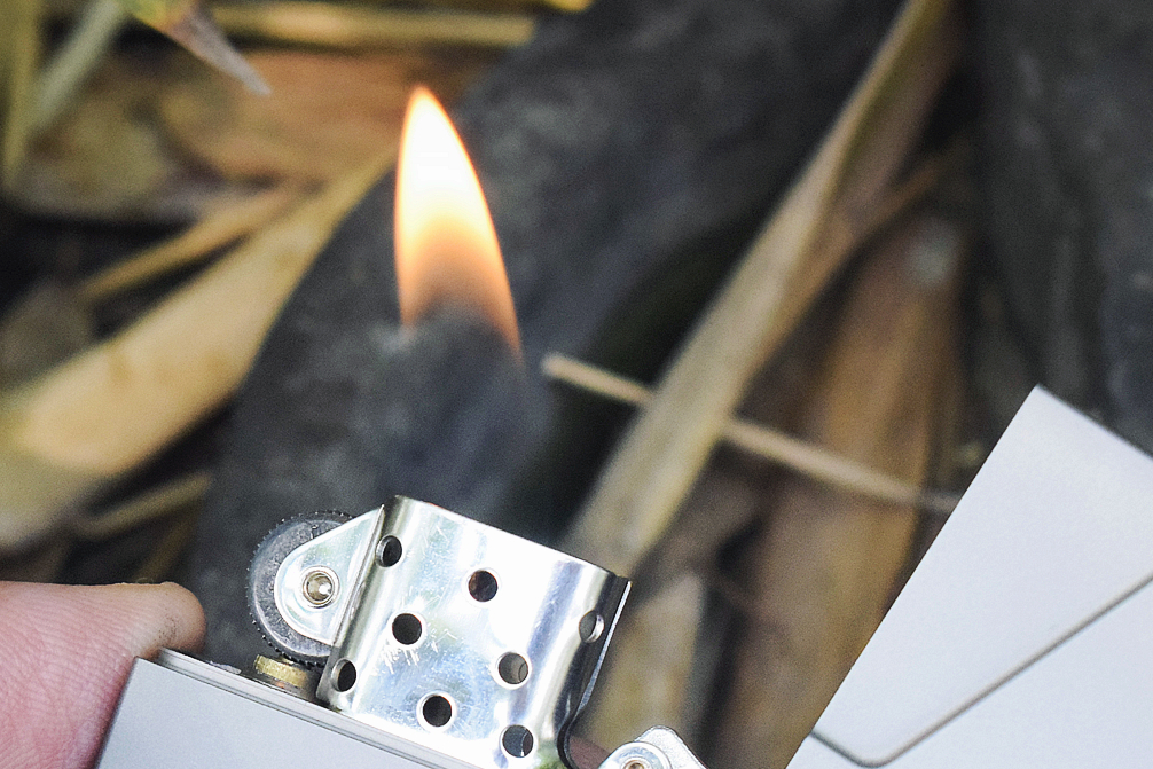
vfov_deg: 8.3
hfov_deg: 12.5
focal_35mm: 164
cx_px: 358
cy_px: 701
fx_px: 5253
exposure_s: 1/250
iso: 3200
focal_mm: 55
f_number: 8
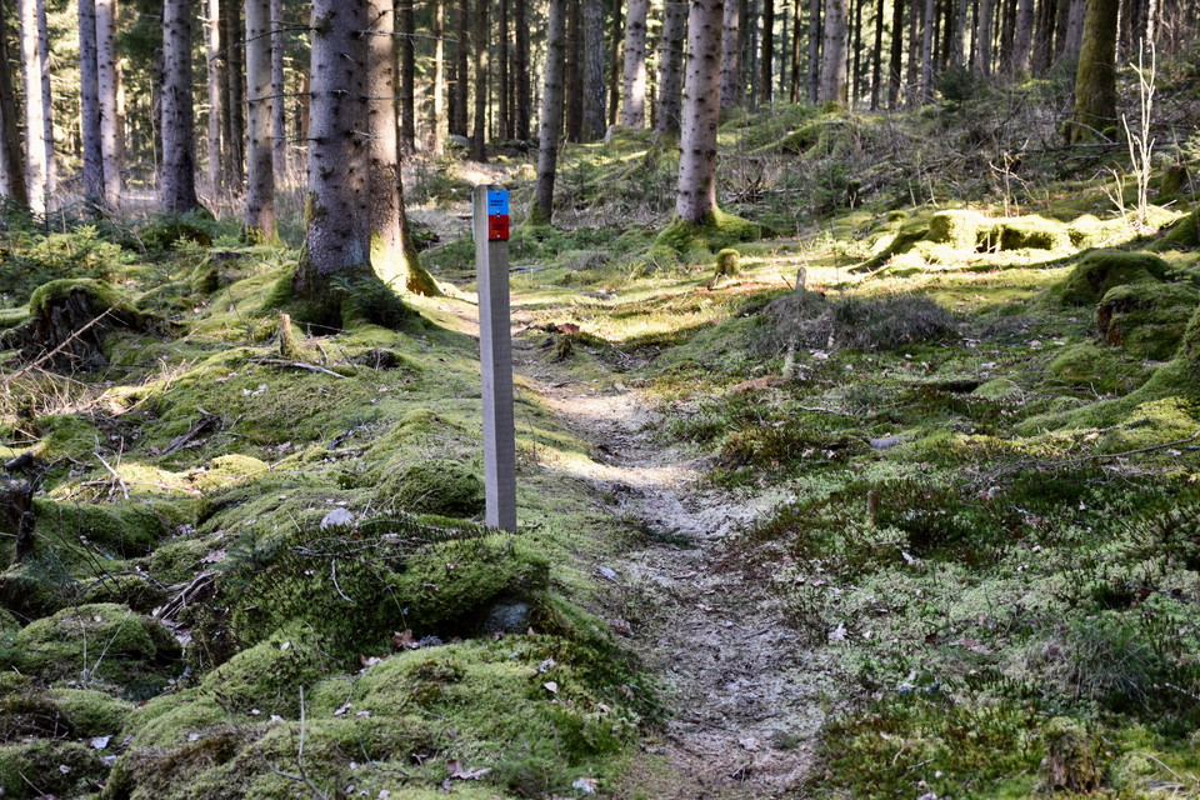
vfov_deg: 25.8
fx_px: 1750
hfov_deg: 37.9
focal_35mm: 52
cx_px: 600
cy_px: 400
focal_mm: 35
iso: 400
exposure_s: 1/60
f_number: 4.2
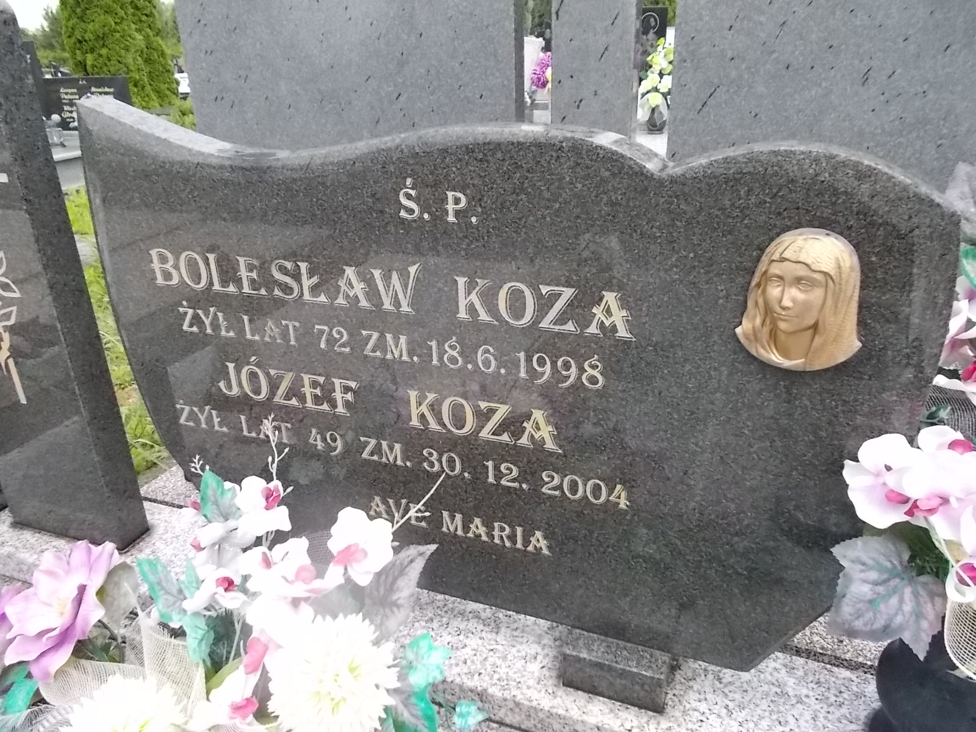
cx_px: 488
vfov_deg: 53.1
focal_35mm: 26
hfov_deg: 67.3
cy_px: 366
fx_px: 733
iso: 400
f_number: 8
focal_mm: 4.6
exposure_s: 1/250
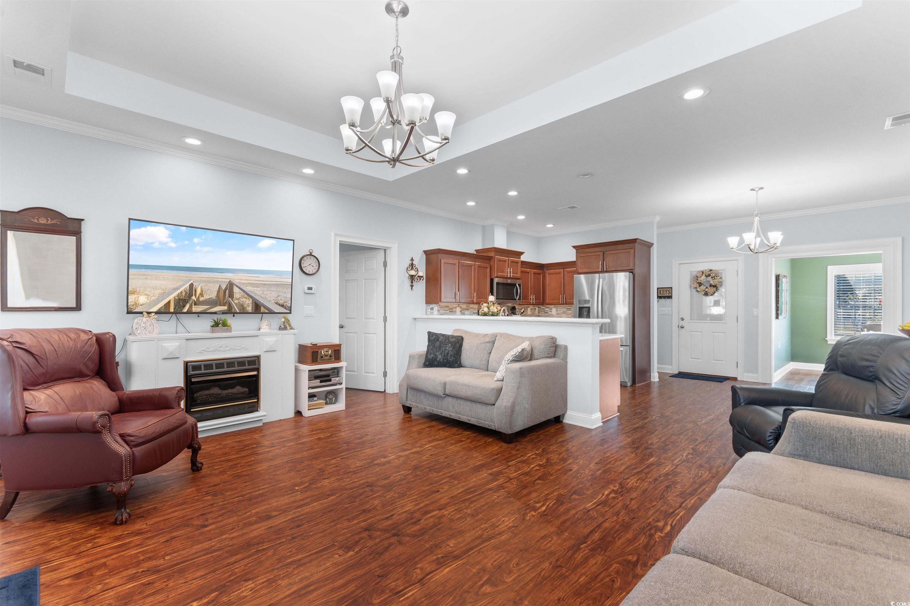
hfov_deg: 100.4
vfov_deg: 77.3
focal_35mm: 15
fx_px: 379
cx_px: 455
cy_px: 303
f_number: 4.5
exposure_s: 2
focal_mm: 10
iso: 100
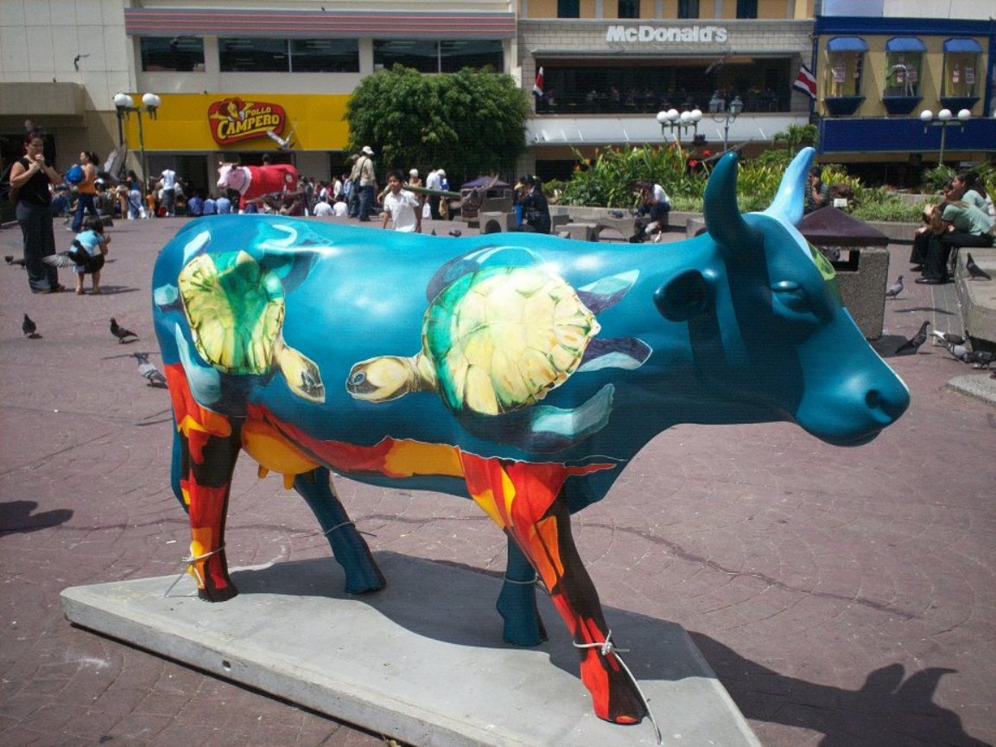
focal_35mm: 36
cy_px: 374
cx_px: 498
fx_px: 1035
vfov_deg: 39.6
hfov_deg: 51.4
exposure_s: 1/820
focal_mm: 6
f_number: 4.5
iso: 100
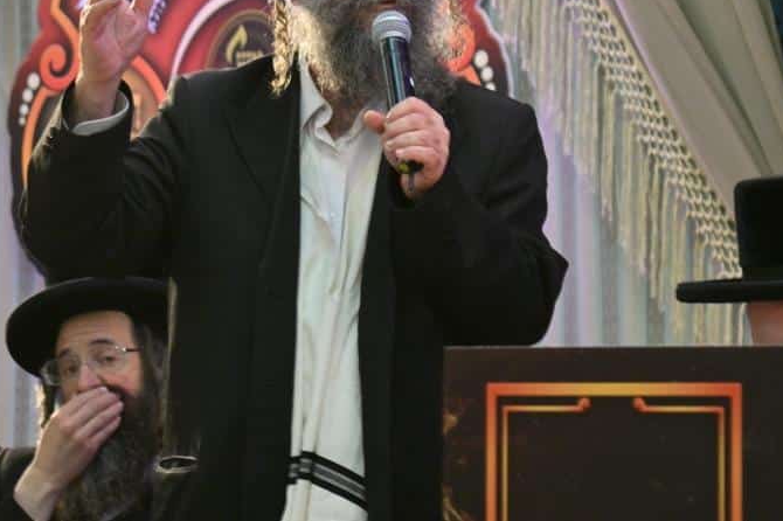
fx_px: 5978
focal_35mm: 275
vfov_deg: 5.0
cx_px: 368
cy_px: 124
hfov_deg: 7.5
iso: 320
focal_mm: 120
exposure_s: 1/160
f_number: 4
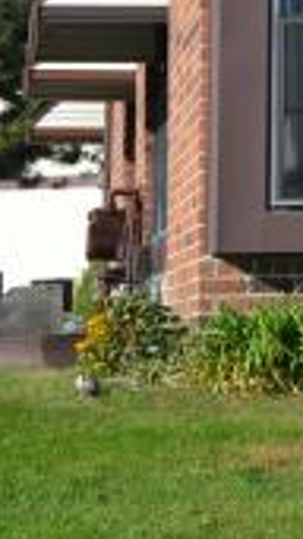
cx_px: 1057
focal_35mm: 257
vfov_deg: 8.3
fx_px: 3683
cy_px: -22
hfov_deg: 4.4
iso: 200
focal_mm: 35
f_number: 9
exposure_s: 1/320
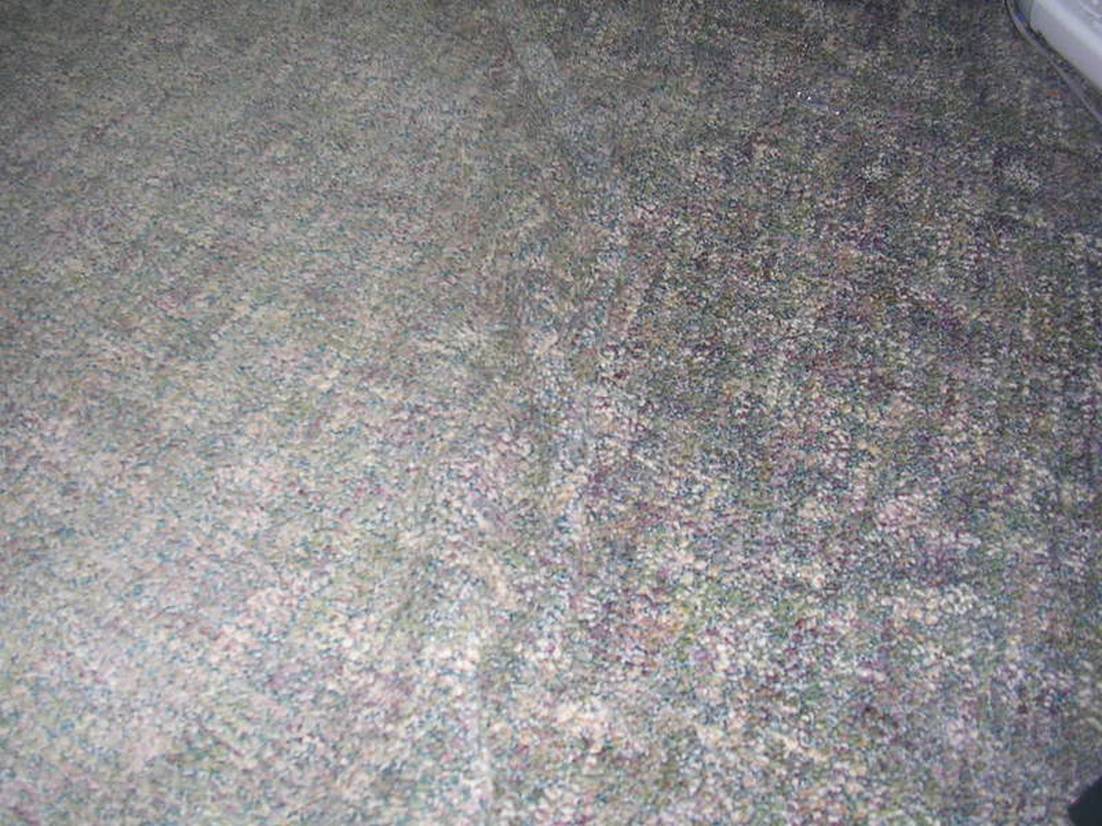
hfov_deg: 49.0
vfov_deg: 37.7
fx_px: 1210
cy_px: 413
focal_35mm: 38
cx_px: 551
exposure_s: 1/60.1
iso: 50
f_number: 2.8
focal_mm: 5.8
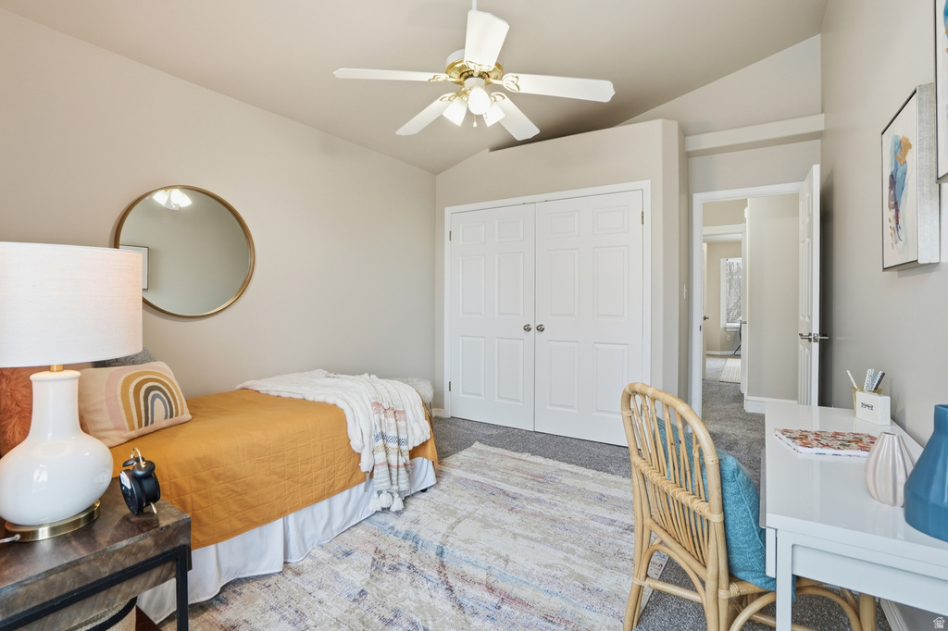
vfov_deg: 73.7
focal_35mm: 16
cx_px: 474
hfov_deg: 96.8
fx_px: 421
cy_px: 316
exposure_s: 1/160
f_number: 9
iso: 250
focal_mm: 16
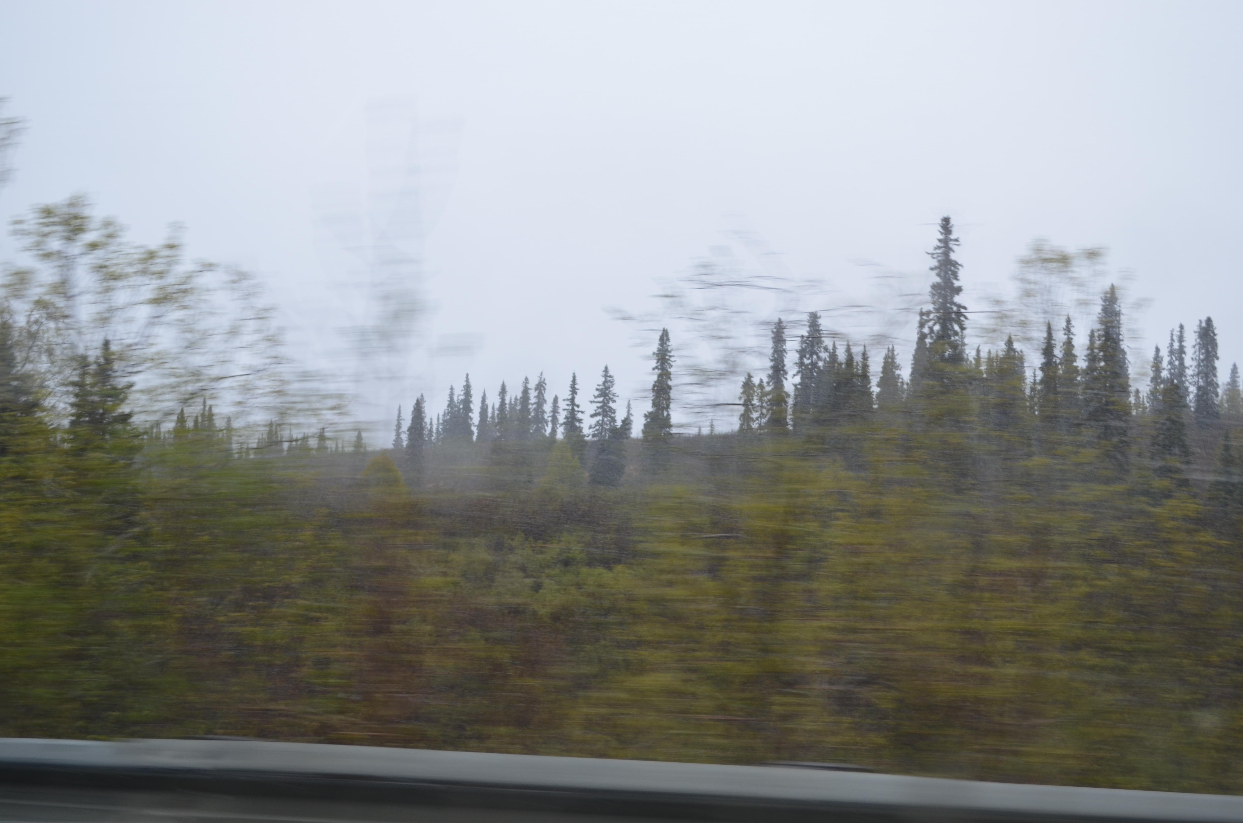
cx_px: 622
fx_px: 1809
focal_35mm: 52
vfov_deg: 25.6
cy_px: 412
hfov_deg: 37.9
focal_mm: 35
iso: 200
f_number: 5.6
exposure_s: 1/125
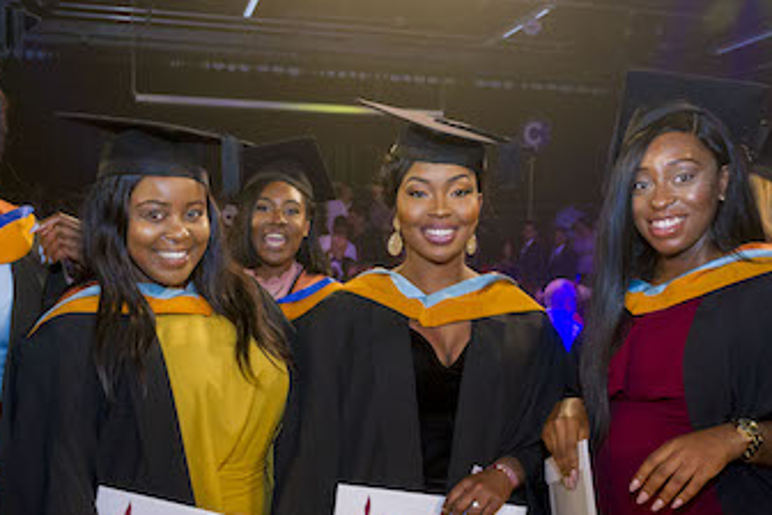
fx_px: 858
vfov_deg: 33.0
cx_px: 372
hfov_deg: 48.4
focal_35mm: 40
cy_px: 353
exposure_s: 1/250
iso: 4000
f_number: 5
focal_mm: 24
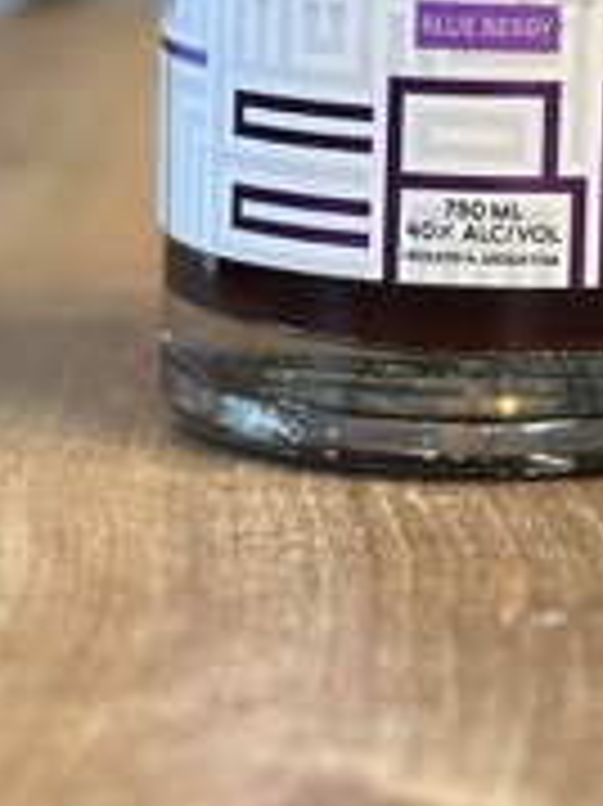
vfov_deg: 11.3
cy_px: -198
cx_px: 495
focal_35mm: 172
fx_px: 4000
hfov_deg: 8.6
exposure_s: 1/50
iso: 80
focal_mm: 6.86
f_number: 1.78
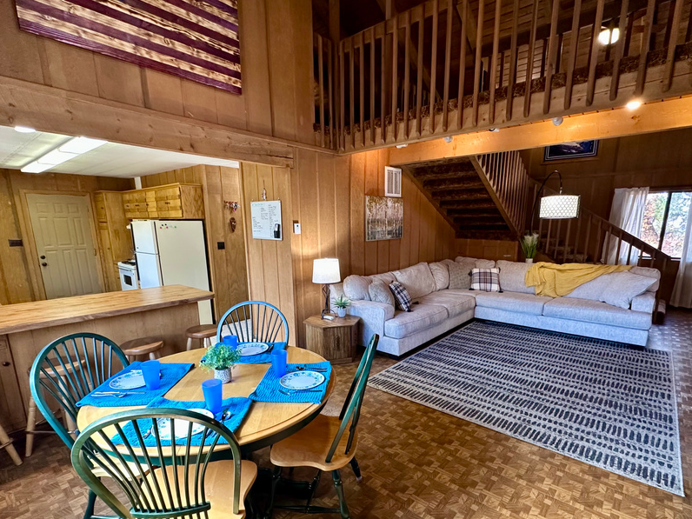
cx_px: 359
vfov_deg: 71.1
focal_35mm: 18
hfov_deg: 87.7
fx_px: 360
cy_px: 303
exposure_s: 1/60
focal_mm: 2.22
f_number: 2.2
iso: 250
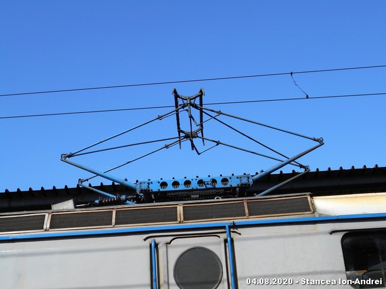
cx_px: 193
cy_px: 144
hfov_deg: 38.9
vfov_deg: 29.7
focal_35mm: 49
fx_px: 547
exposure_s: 1/640
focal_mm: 8.8
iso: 80
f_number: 4.5
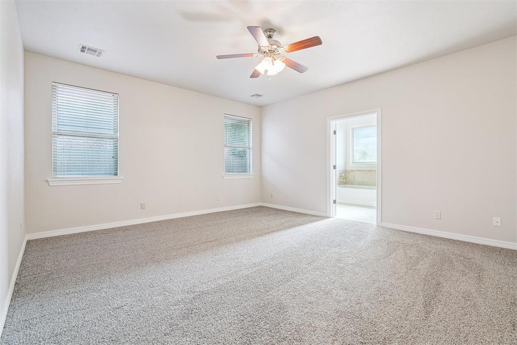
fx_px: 230
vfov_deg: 73.7
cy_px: 172
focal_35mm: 16
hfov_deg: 96.8
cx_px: 258
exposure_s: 1/8
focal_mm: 16
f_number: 7.1
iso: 200
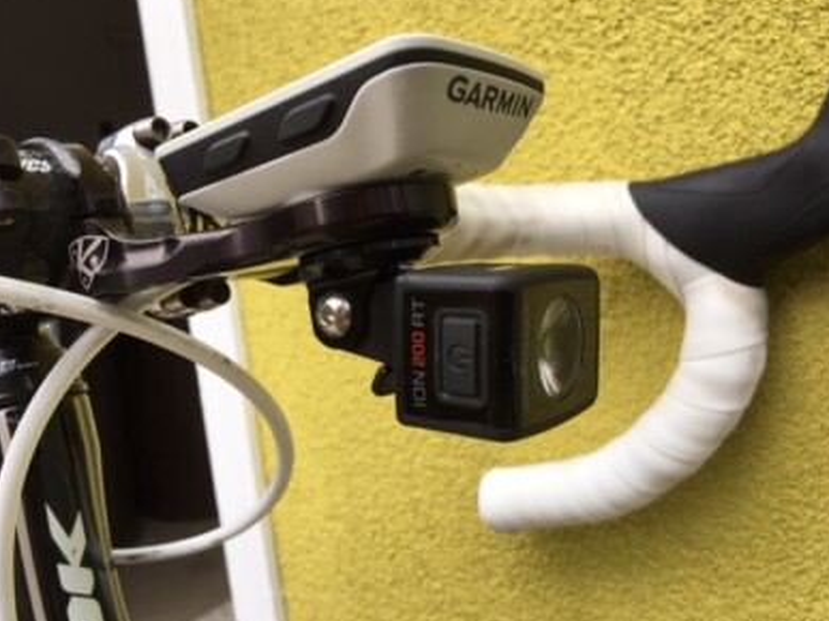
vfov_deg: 46.8
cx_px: 409
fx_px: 718
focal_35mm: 30
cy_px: 306
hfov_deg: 60.0
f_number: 2.2
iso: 32
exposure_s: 1/120
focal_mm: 4.15
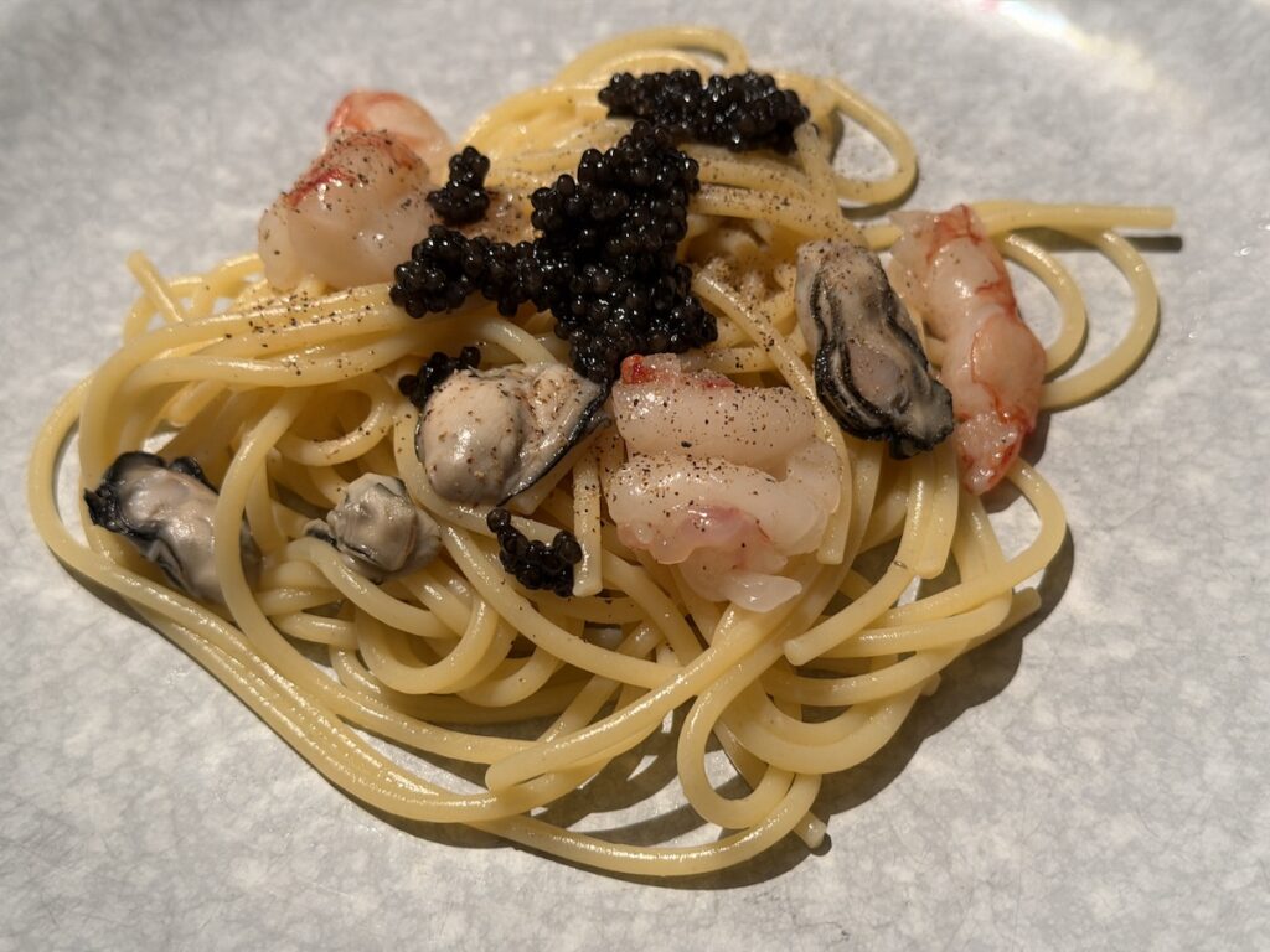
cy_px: 476
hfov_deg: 39.7
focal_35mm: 48
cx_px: 635
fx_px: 1761
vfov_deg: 30.3
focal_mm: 6.76
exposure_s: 1/50
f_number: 1.78
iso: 125
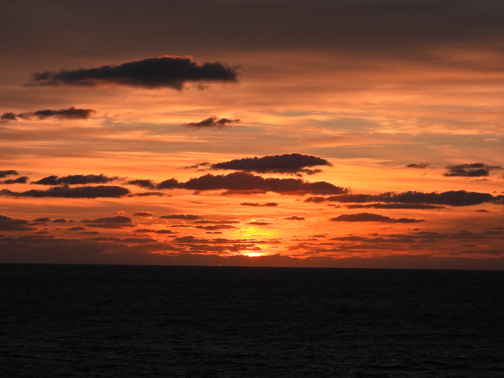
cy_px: 189
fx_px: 1820
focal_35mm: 125
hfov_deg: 15.8
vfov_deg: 11.9
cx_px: 252
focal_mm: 22.3
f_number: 4
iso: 100
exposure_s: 1/1250
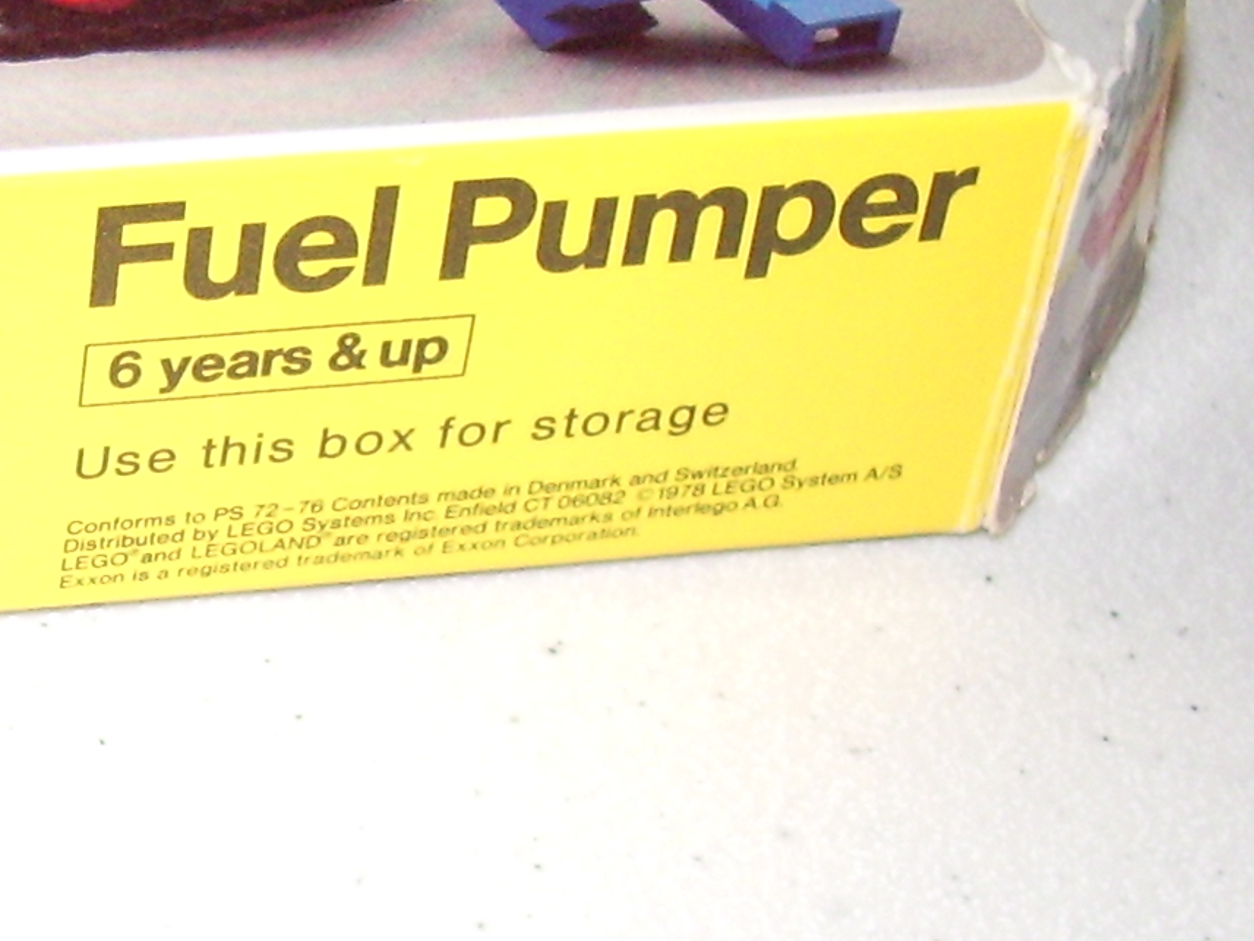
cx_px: -325
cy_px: 581
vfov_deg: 12.9
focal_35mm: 115
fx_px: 4167
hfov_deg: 16.3
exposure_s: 1/40
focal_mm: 5.8
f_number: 2.6
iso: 160
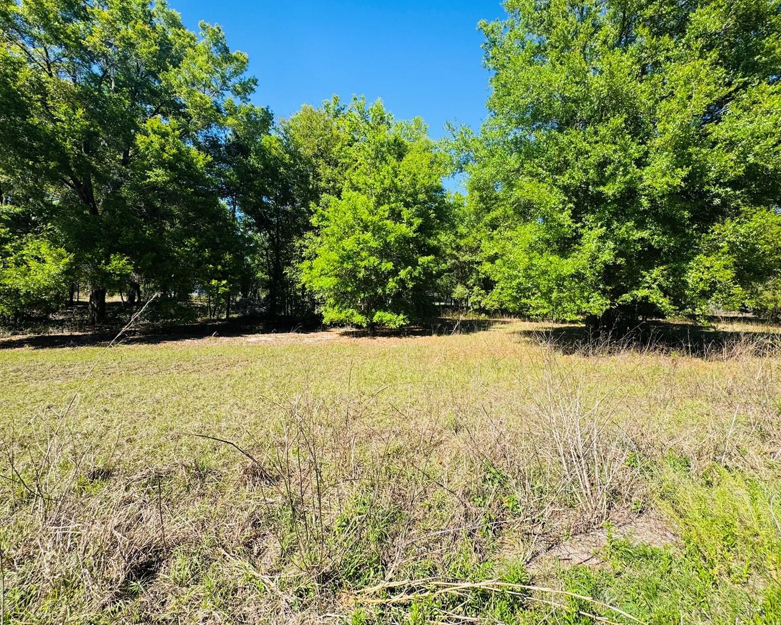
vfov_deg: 80.2
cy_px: 284
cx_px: 407
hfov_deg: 93.1
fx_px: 370
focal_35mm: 16
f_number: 2.2
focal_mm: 2.22
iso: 50
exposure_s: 1/804
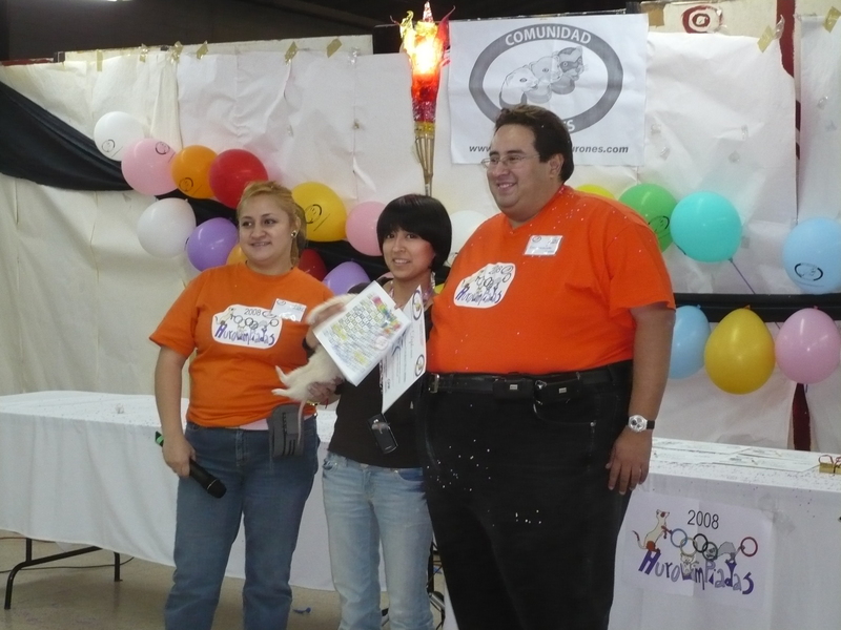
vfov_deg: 23.3
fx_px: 1531
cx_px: 420
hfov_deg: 30.7
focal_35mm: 63
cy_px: 315
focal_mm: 10.4
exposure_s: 1/30
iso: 400
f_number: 3.8
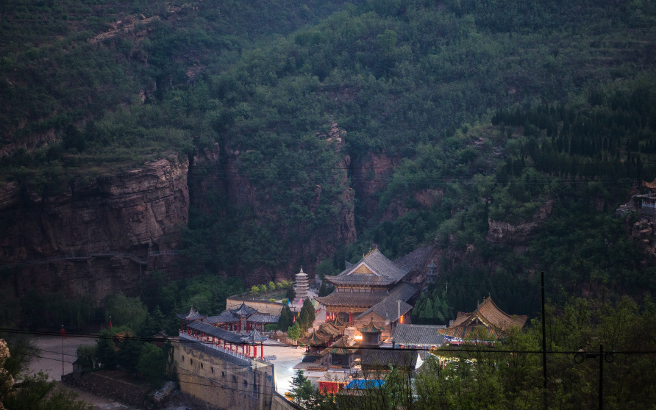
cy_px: 255
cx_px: 367
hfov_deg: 21.6
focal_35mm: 96
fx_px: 1717
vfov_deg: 13.6
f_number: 2.8
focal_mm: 70
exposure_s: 30
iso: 400
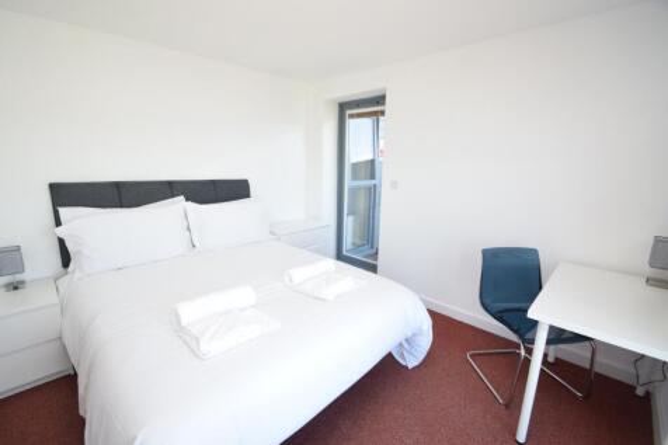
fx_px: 278
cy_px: 222
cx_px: 334
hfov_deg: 100.4
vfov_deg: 77.3
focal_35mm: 15
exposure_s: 1/125
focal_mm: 10
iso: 560
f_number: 5.6
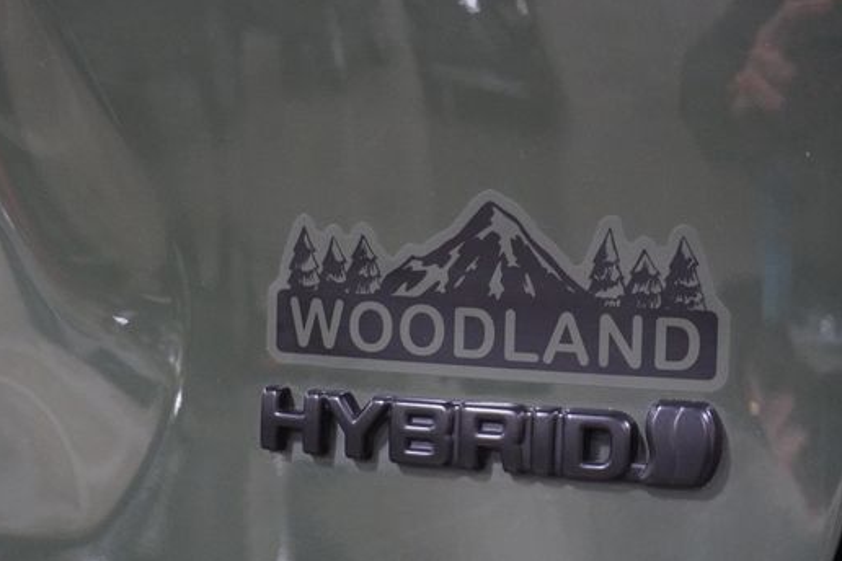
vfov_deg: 18.8
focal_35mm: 73
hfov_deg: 27.8
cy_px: 316
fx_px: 1698
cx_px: 426
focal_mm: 39
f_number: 5.6
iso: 6400
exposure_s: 1/50
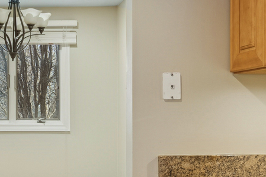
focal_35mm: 65
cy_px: 122
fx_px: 480
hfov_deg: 28.1
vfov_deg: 20.8
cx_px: -31
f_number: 8
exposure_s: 1/2
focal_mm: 12
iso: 320
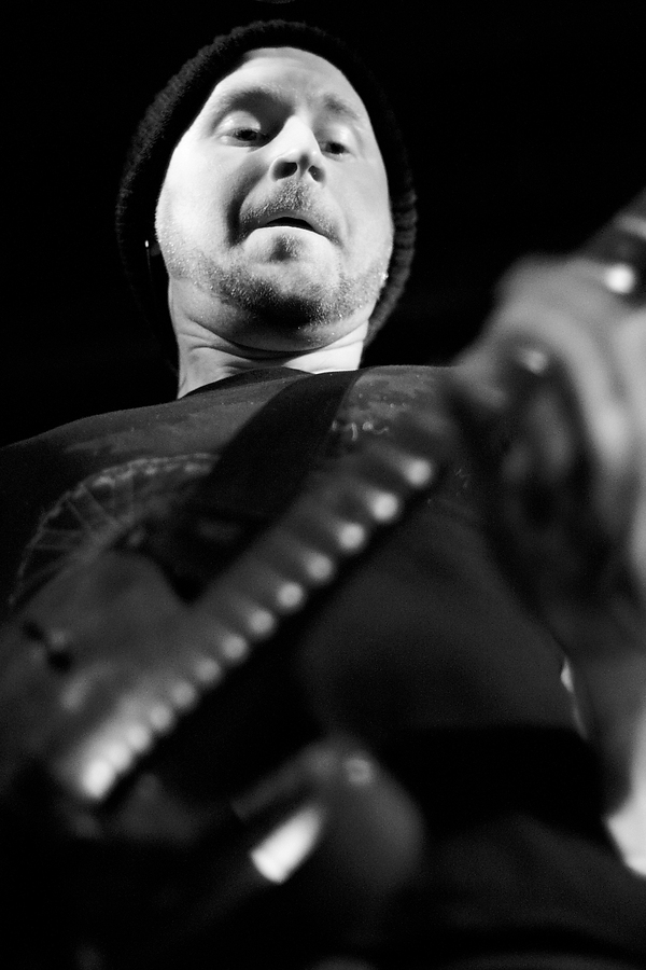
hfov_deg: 18.2
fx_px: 2019
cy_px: 485
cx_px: 323
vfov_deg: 27.0
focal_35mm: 75
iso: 500
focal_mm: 50
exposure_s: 1/60
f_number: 1.4
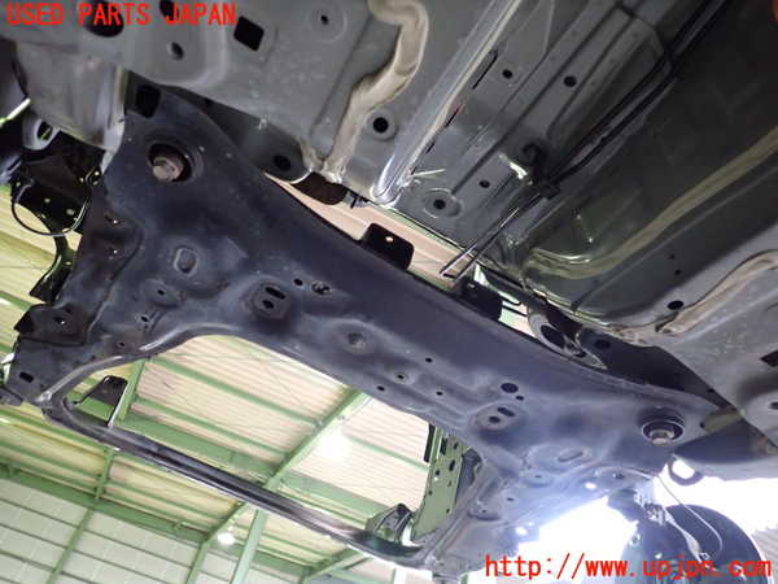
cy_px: 292
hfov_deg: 69.4
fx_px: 562
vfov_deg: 54.9
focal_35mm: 25
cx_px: 389
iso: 800
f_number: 2
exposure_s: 1/30
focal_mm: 4.5
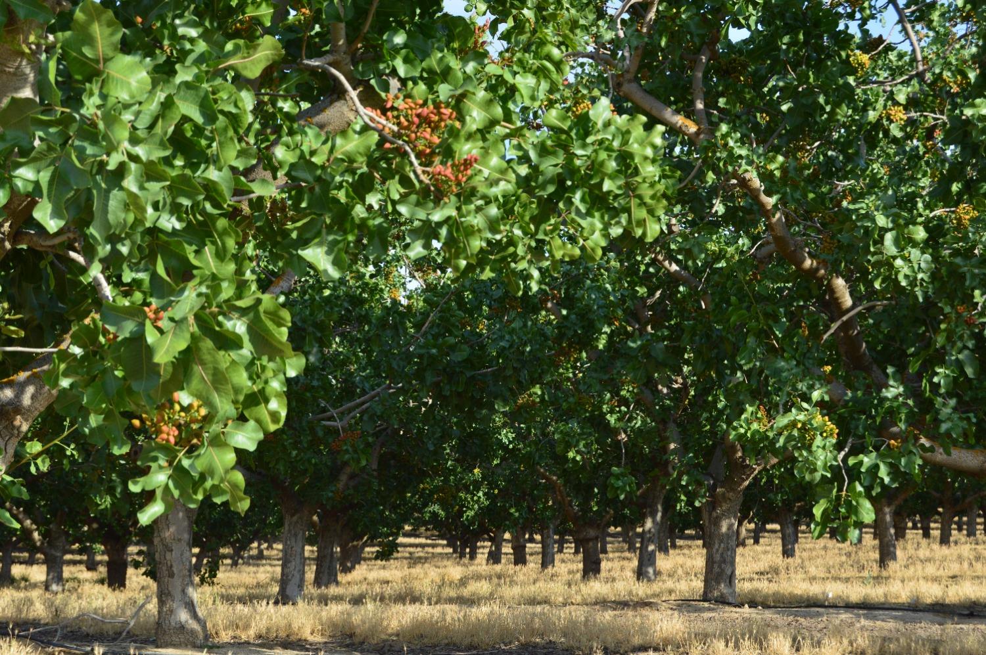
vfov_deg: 18.1
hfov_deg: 27.0
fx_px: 2052
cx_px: 493
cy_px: 328
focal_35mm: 75
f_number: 11
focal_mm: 50
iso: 400
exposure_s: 1/500
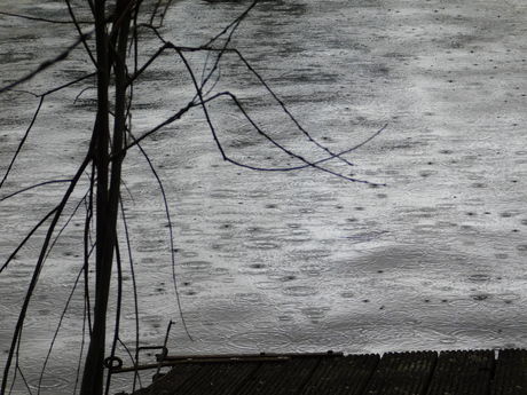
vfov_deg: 10.0
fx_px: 2253
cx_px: 264
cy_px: 198
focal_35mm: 148
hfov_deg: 13.3
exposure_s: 1/200
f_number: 5.1
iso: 125
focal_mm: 26.3
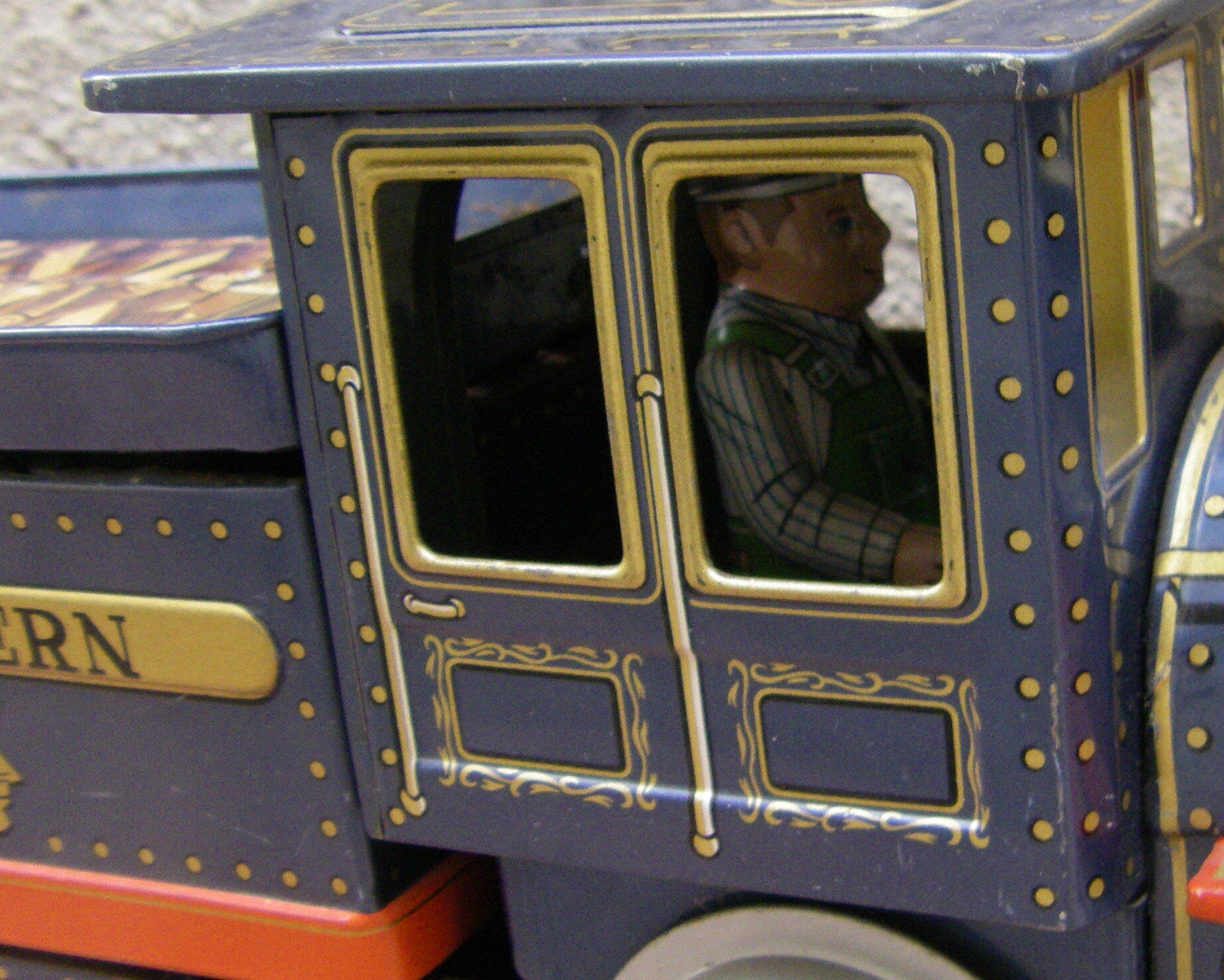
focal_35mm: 66
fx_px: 2391
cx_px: 949
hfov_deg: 28.2
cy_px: 478
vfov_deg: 23.1
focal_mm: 6.3
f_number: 3.5
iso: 320
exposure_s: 1/50
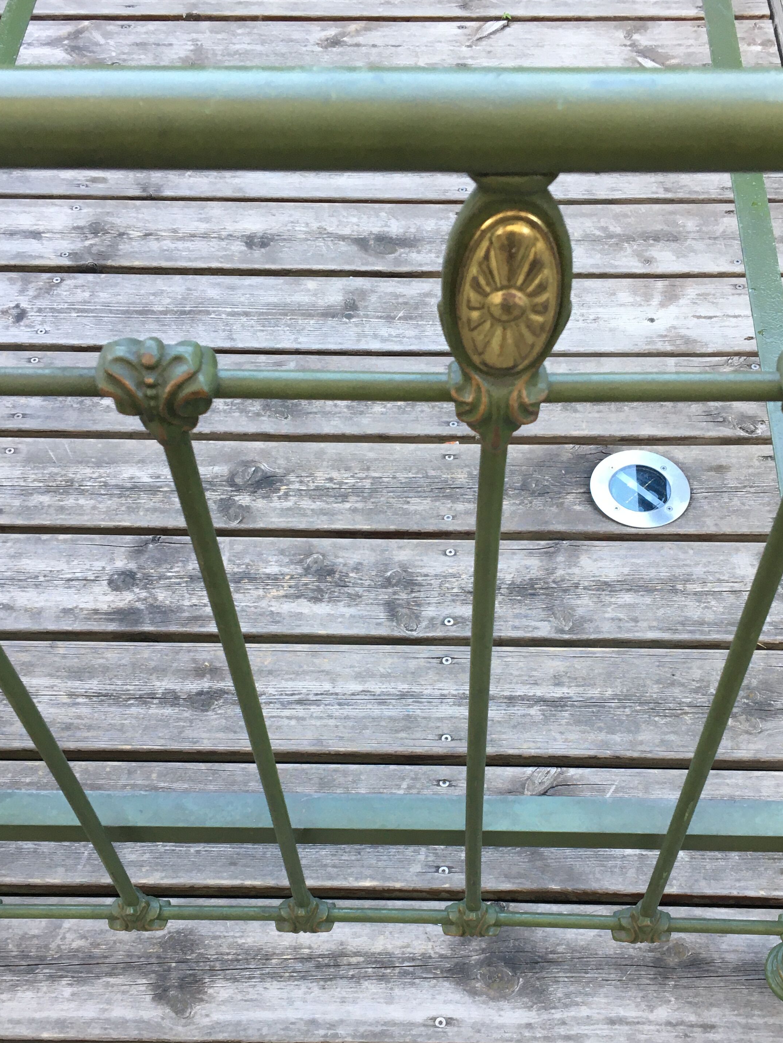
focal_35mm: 41
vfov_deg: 45.5
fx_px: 1237
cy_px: 622
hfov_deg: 35.1
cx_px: 429
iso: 32
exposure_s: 1/33
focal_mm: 4.15
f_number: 2.2
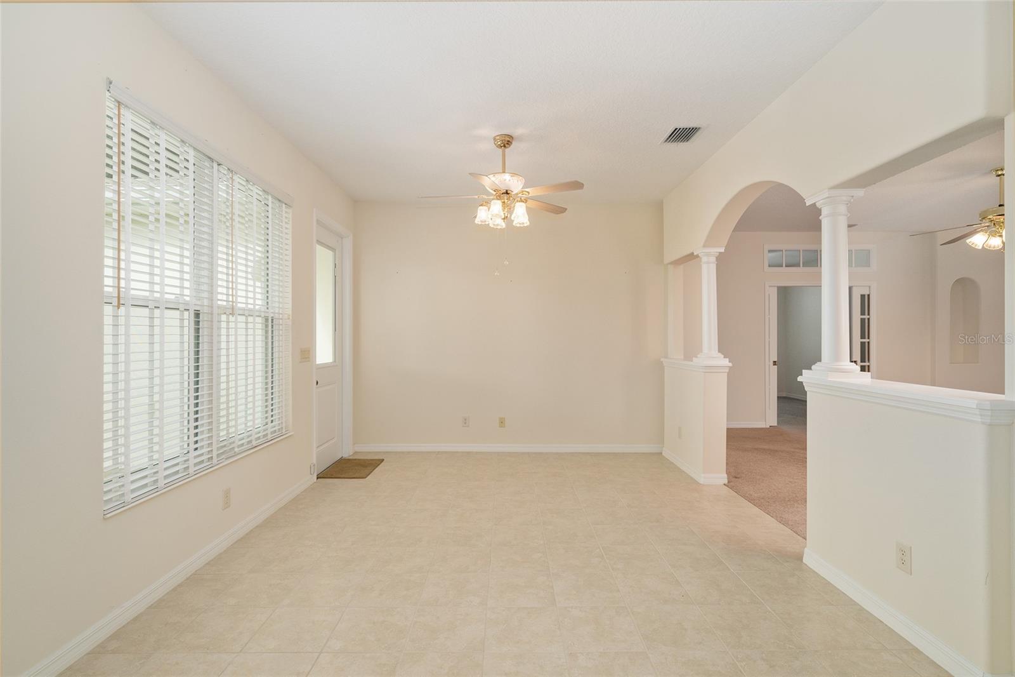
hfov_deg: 93.3
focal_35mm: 17
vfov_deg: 70.4
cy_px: 338
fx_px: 479
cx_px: 508
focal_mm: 17
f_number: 8
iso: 500
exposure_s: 1/60
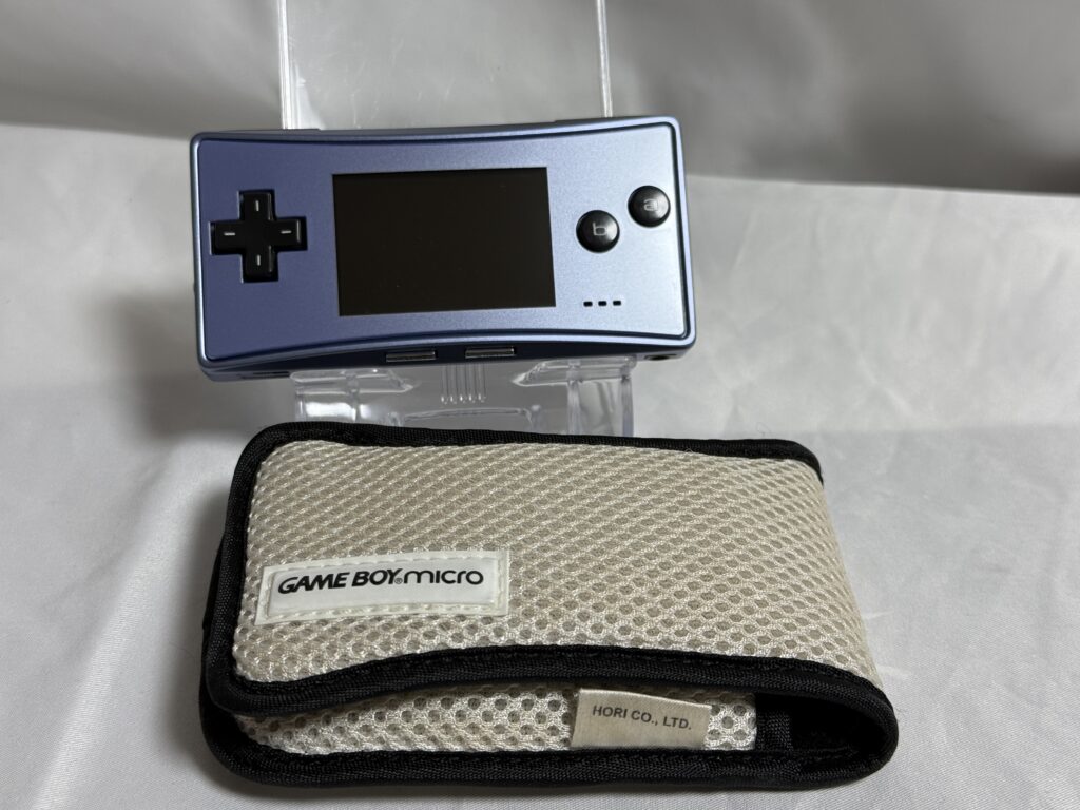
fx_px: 1498
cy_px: 405
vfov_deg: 30.3
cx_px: 540
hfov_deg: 39.7
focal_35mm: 48
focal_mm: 6.76
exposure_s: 1/117
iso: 80
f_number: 1.78
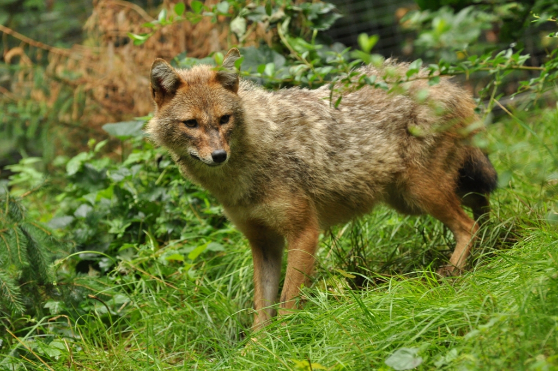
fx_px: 3831
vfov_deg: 5.5
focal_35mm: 248
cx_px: 279
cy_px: 186
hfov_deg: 8.3
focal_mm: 165
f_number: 5
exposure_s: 1/400
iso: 1000
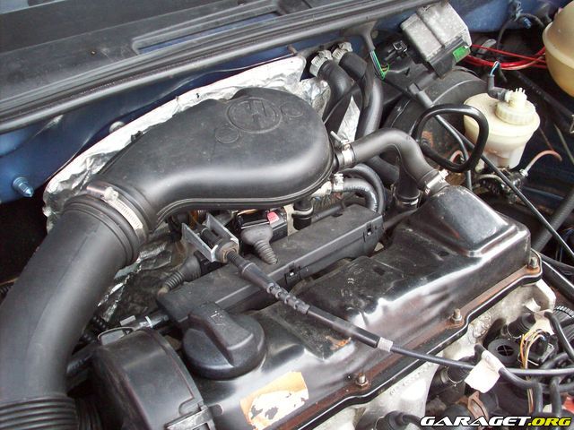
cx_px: 287
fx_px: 614
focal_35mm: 37
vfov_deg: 38.7
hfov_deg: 50.1
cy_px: 215
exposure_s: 1/64
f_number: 2.8
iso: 160
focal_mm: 6.2
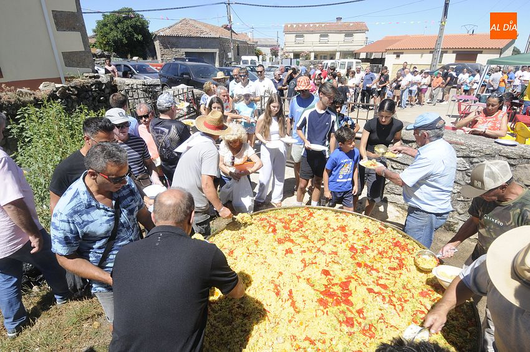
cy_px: 176
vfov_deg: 67.3
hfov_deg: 90.1
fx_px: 265
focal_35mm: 18
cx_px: 265
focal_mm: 12
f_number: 11
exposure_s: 1/125
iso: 200
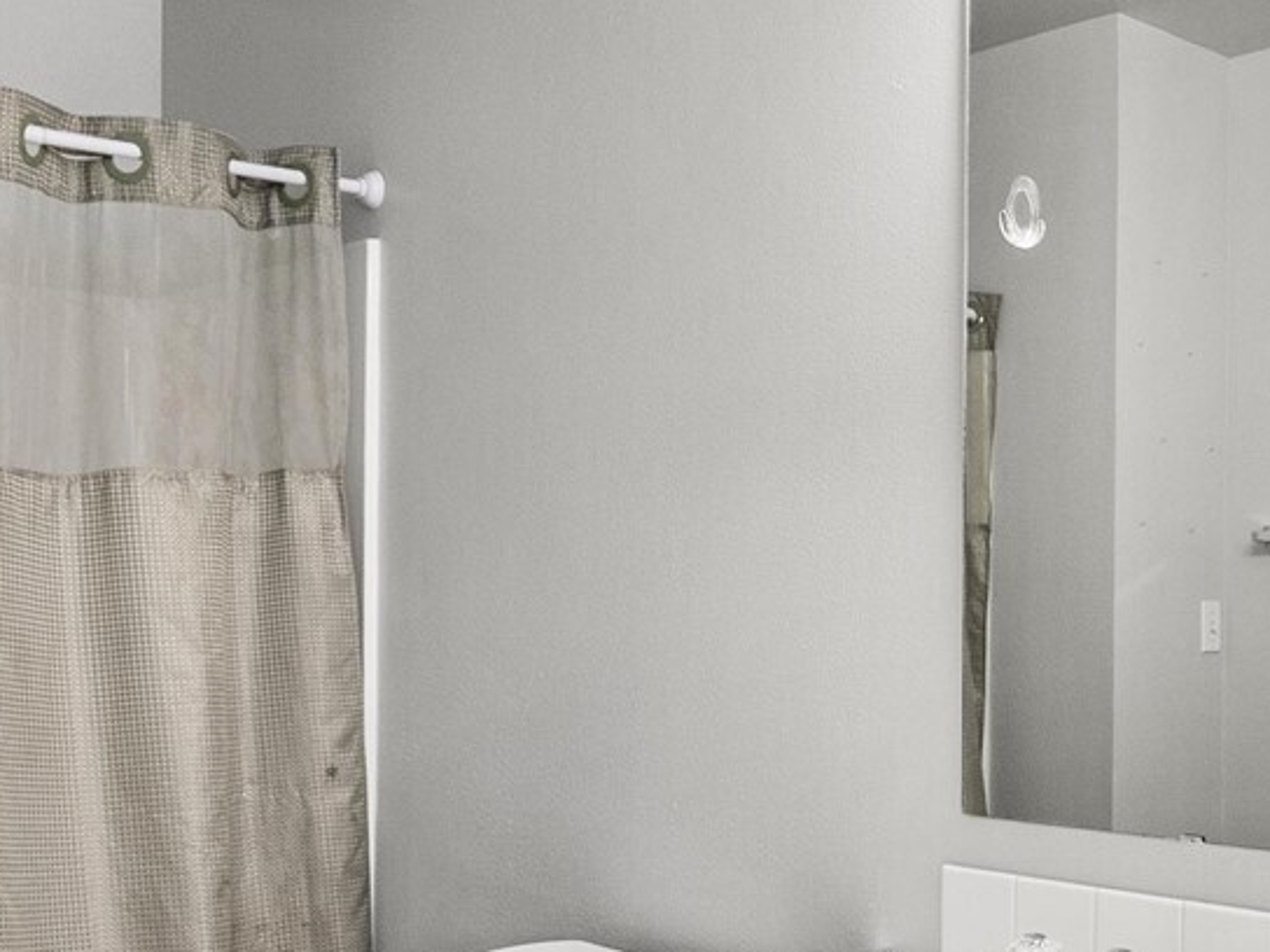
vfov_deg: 33.6
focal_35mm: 42
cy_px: 721
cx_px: 942
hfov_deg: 43.5
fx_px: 1541
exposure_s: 1/60
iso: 400
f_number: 7.1
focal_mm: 14
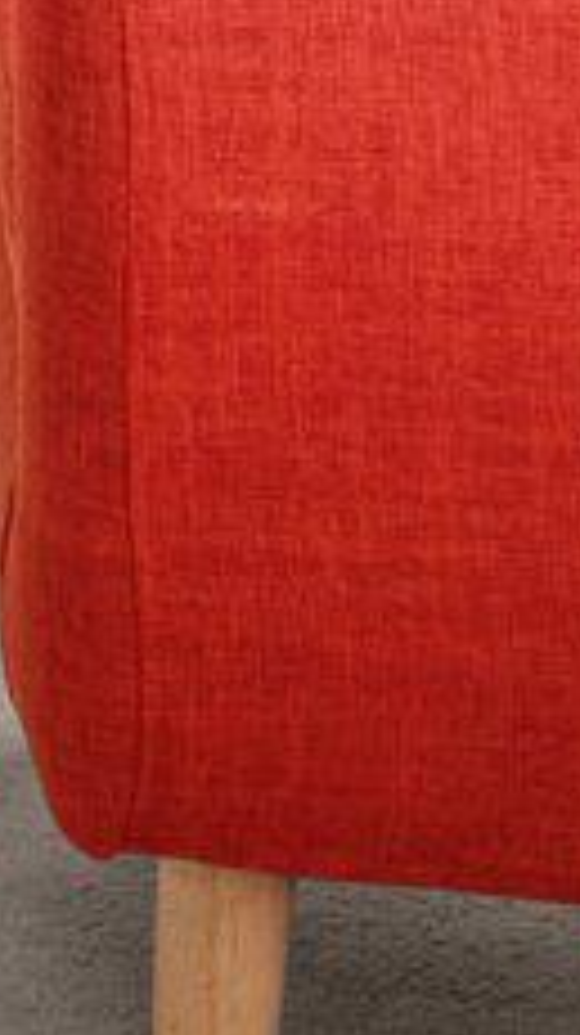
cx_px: -2091
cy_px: -1357
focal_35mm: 168
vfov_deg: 11.0
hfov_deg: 5.7
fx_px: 4603
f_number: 8
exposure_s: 1/1.25
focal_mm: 12
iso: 250
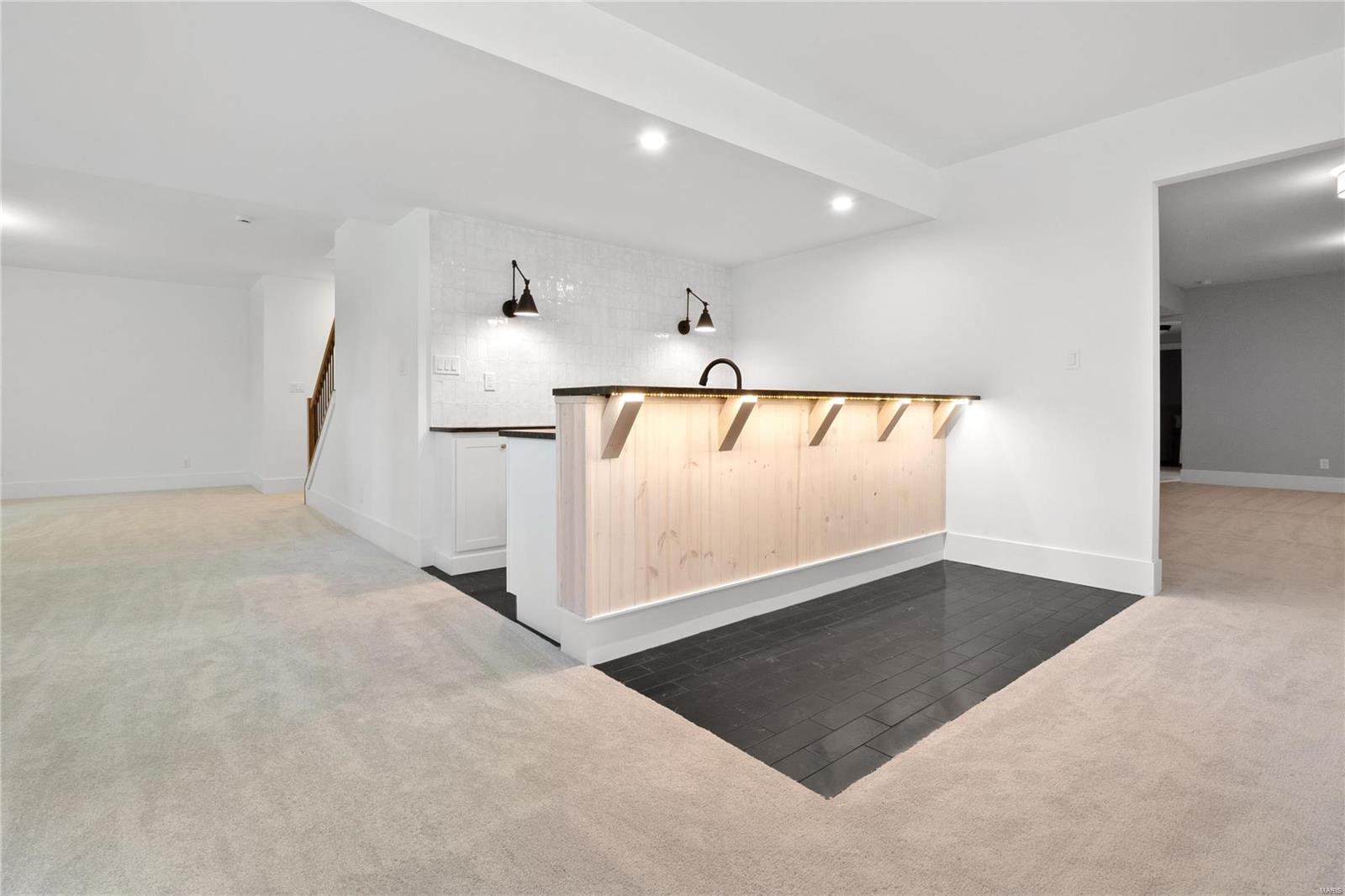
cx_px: 672
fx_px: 598
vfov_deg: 73.7
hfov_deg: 96.7
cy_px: 448
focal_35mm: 16
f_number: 8
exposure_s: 1/5
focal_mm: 8
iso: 400
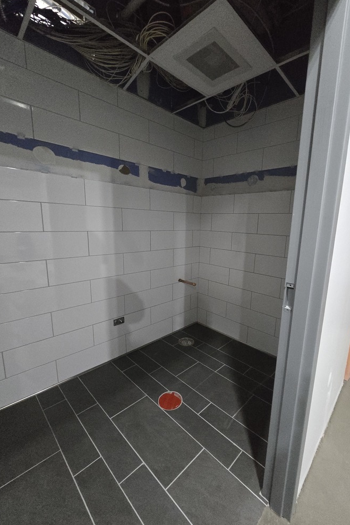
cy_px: 266
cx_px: 200
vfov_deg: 104.3
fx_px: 204
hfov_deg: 80.7
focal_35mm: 14
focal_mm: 2.2
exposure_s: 1/60
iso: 1600
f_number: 2.2
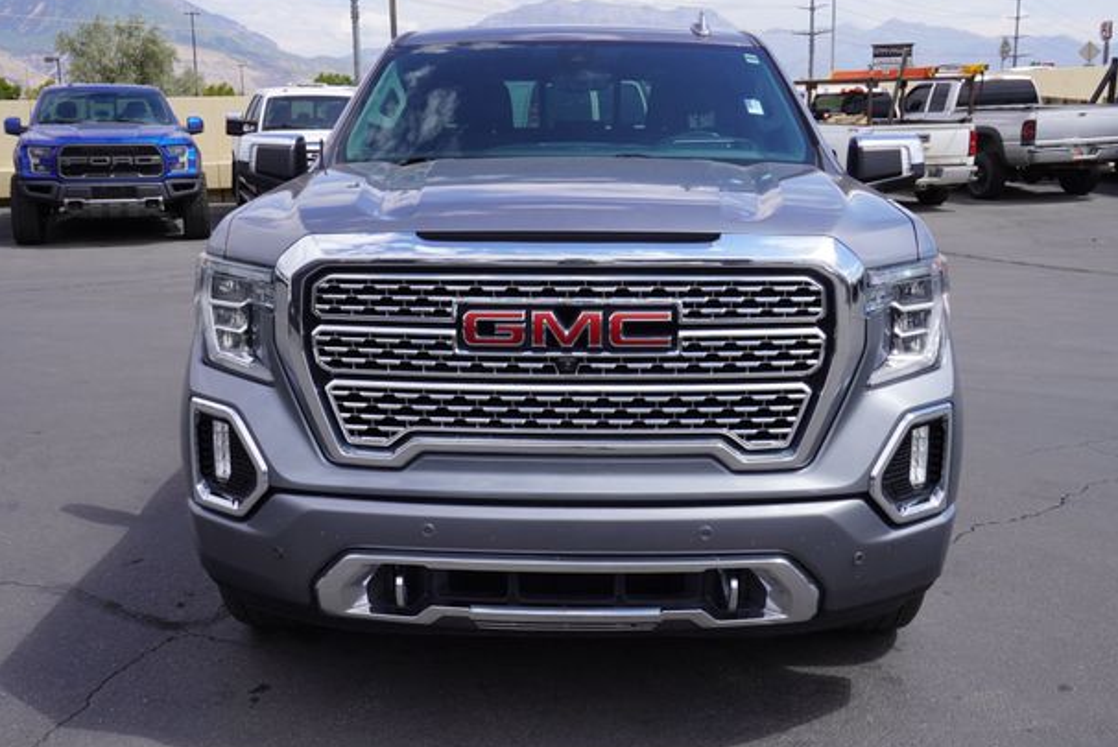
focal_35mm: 38
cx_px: 557
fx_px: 1181
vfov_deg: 35.1
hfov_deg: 50.7
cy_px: 365
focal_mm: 24
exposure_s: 1/125
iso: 100
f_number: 10
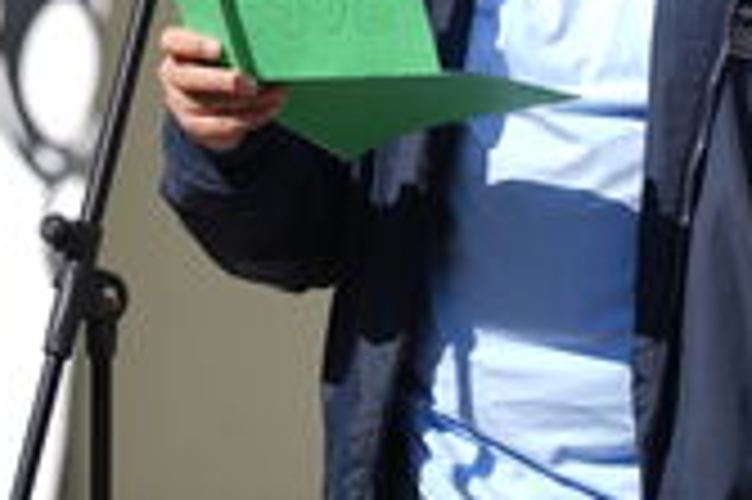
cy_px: -182
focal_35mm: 598
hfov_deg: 3.5
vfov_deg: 2.3
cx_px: 266
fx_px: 12479
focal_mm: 200
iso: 200
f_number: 2.8
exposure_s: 1/4000
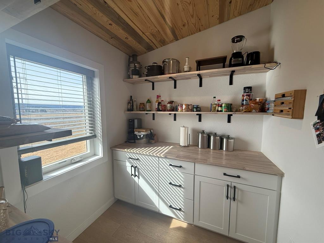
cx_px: 162
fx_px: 131
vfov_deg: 85.7
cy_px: 122
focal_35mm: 14
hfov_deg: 102.1
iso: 64
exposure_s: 1/188
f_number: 2.2
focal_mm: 2.22
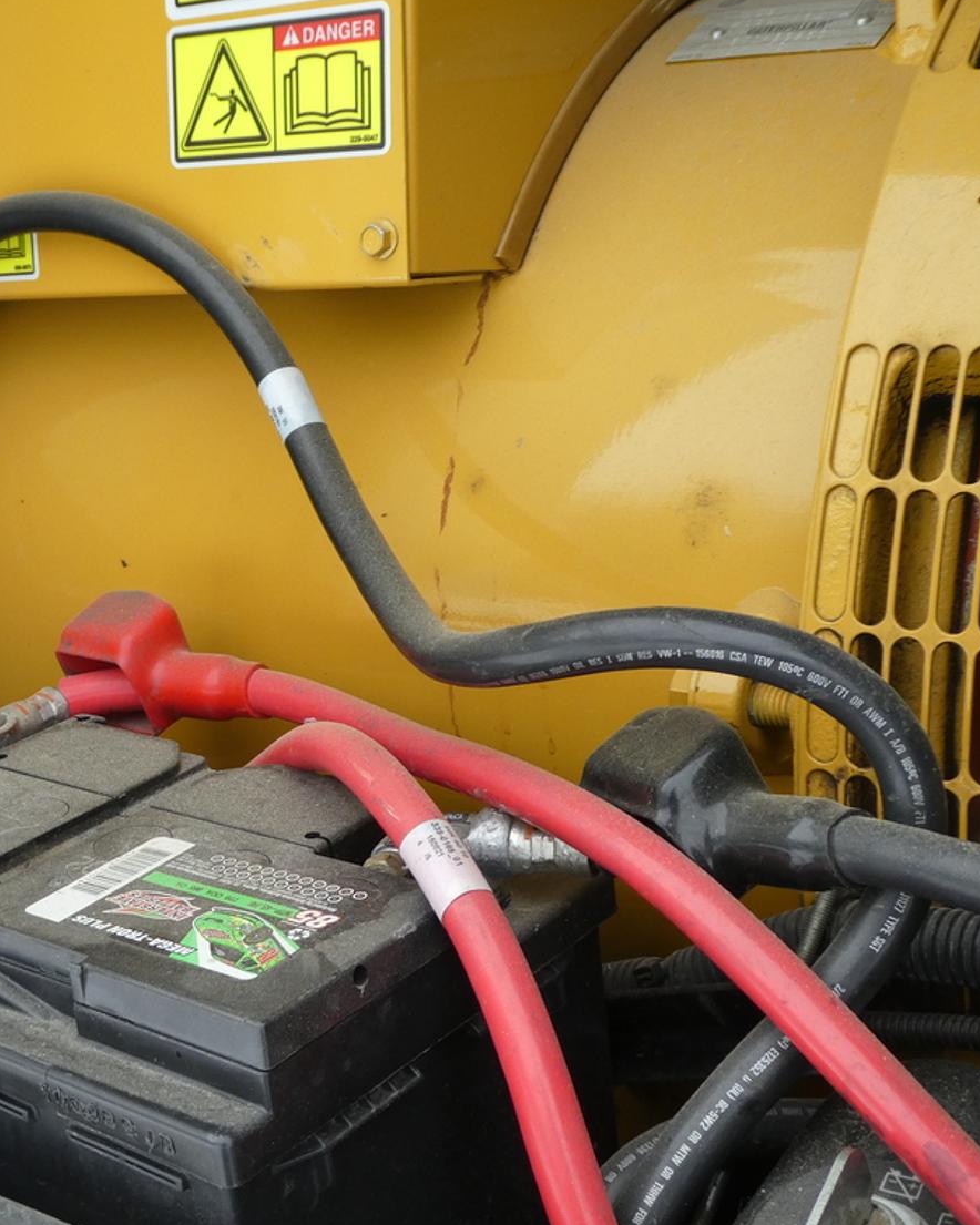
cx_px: 156
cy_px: 610
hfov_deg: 27.9
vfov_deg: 35.4
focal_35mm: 53
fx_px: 1922
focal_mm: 7.2
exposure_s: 1/80
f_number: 3.8
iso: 125
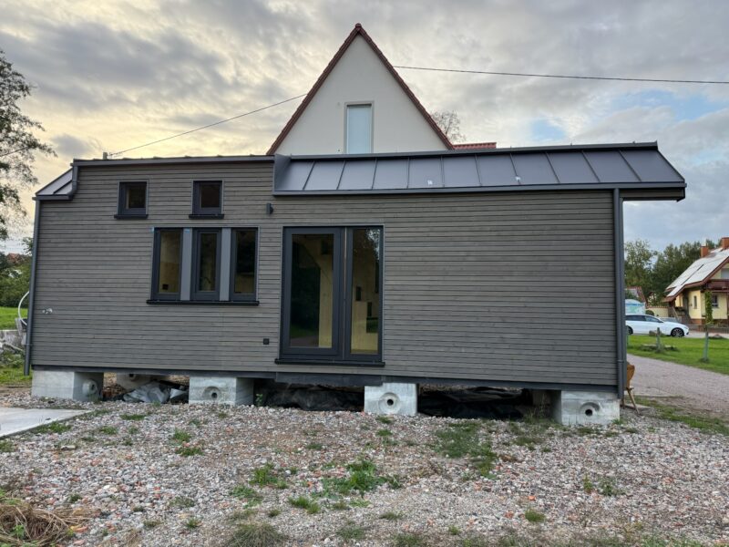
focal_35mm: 24
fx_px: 505
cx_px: 364
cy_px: 274
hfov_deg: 71.6
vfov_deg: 56.8
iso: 100
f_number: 1.78
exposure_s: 1/336
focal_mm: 6.76
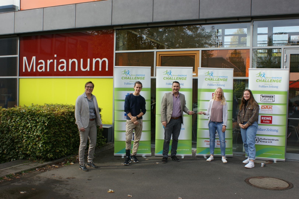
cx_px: 150
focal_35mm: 36
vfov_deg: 36.8
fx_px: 299
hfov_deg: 53.2
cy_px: 100
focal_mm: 24
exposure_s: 1/100
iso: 100
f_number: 10
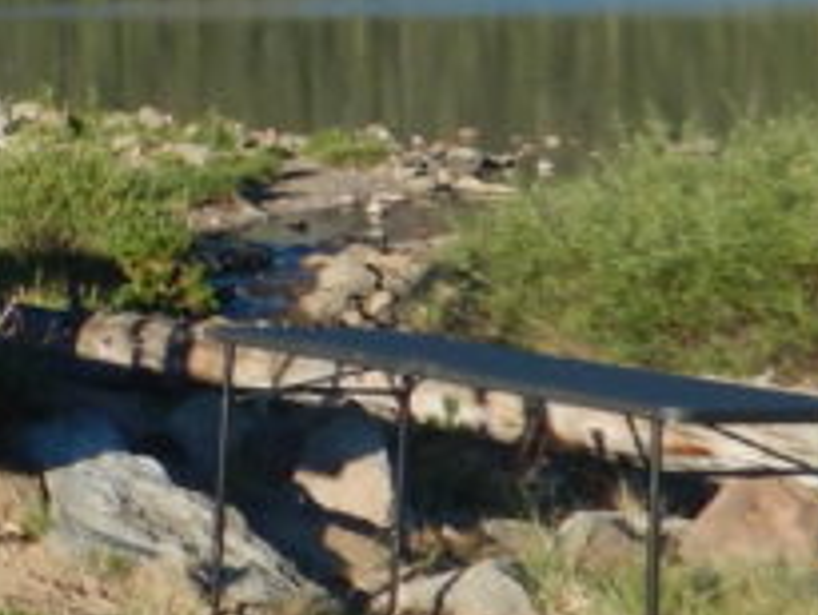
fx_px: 2837
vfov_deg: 12.1
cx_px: -722
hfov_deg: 14.2
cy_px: -136
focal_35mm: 120
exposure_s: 1/1250
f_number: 2.8
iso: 125
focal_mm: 4.3
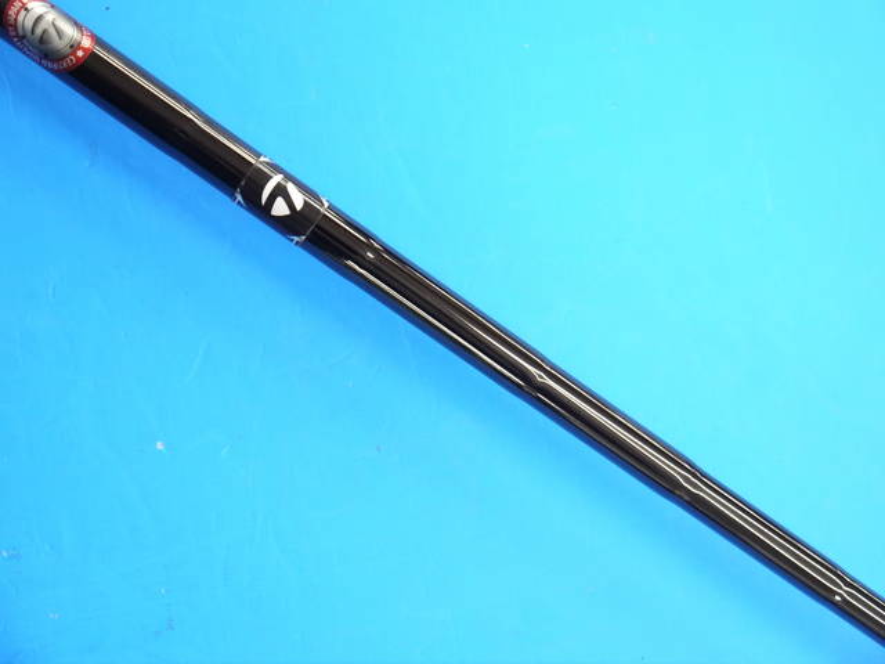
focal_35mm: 50
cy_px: 332
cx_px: 442
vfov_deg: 29.1
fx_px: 1278
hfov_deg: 38.2
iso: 800
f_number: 4.6
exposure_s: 1/100
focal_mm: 25
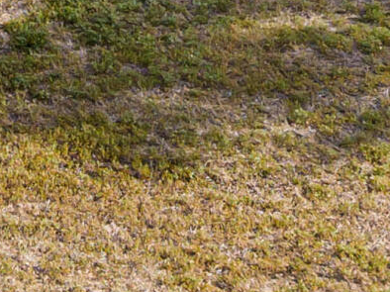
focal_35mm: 198
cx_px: -374
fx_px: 2229
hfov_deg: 9.4
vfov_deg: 7.0
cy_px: -461
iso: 100
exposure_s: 1/500
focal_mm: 4.73
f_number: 2.2
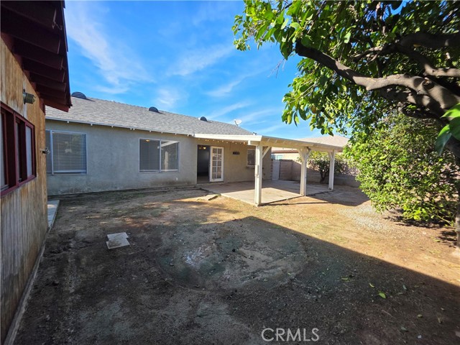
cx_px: 230
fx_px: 173
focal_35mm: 13
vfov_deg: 89.9
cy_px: 172
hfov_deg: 106.2
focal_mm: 2.2
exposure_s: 1/2000
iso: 100
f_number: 1.9
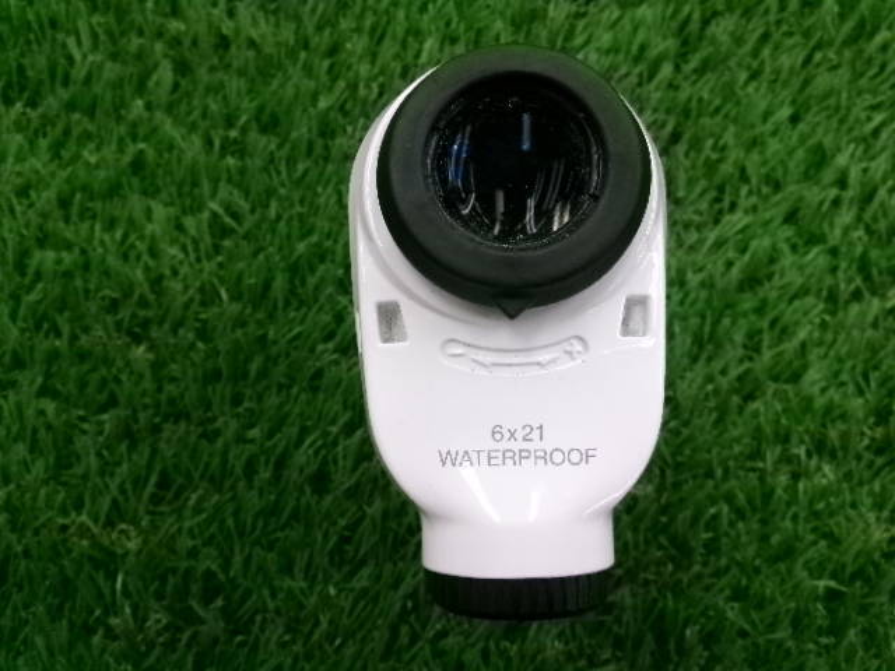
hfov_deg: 63.4
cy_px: 336
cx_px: 448
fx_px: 724
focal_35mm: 28
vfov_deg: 49.7
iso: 800
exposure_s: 1/70
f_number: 3.9
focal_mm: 5.1
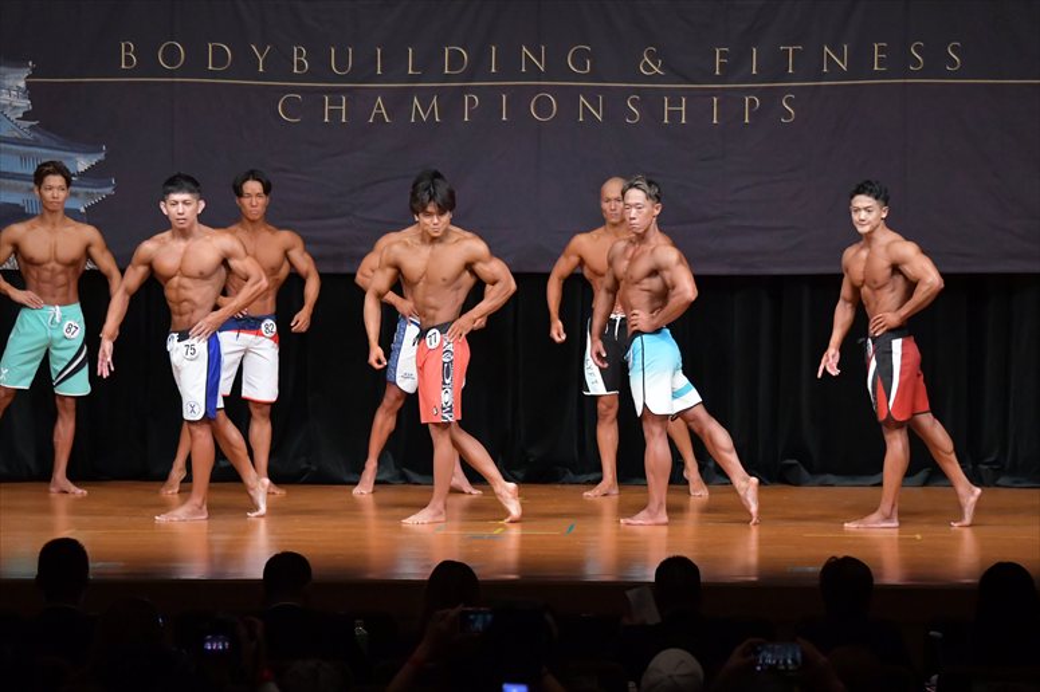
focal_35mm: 168
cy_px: 346
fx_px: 4851
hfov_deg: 12.2
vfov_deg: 8.2
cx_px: 520
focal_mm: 112
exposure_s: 1/400
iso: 5000
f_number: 5.6
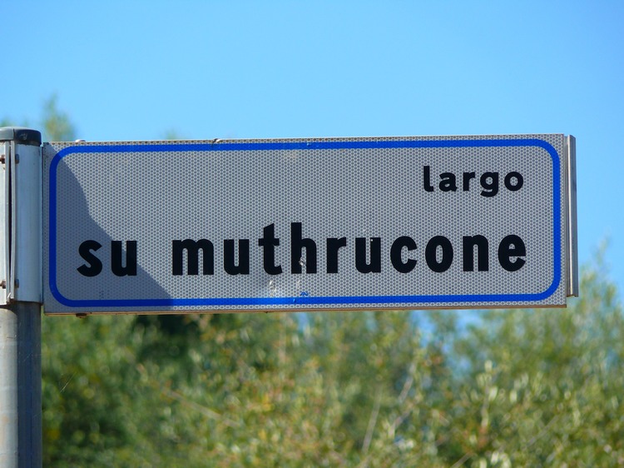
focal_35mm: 339
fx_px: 6109
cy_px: 234
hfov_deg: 5.8
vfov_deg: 4.4
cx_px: 312
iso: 100
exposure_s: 1/250
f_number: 4
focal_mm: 71.8
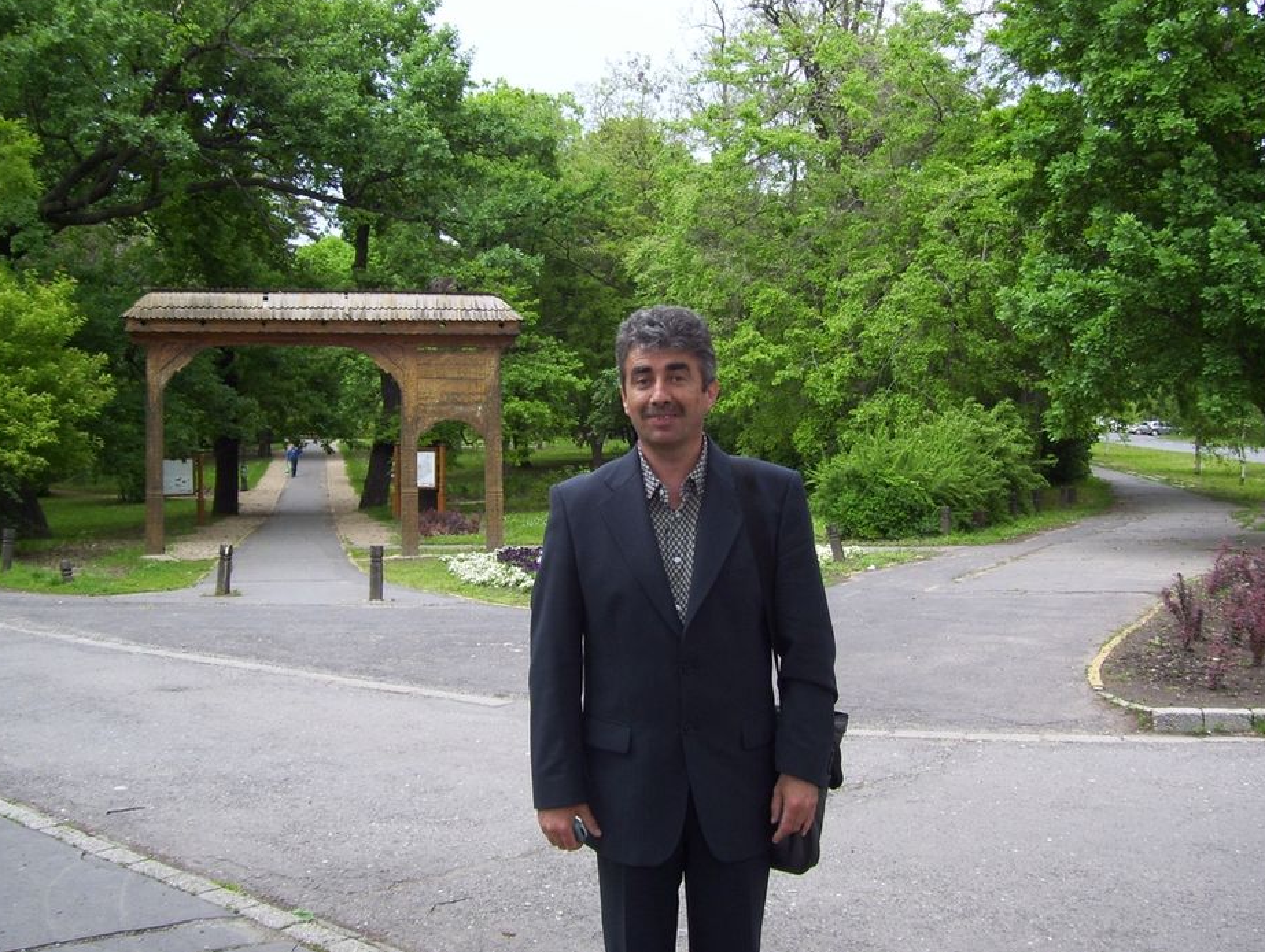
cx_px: 600
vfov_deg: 36.0
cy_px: 426
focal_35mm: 40
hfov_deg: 46.7
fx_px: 1464
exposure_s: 1/200
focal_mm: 6
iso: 80
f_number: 2.7
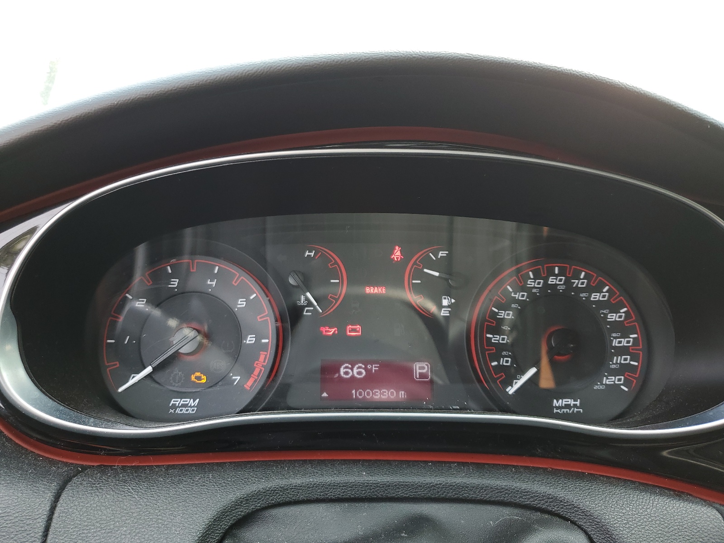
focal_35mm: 26
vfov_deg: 53.1
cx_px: 362
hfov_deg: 67.3
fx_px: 544
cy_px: 272
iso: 50
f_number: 1.5
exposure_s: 1/125
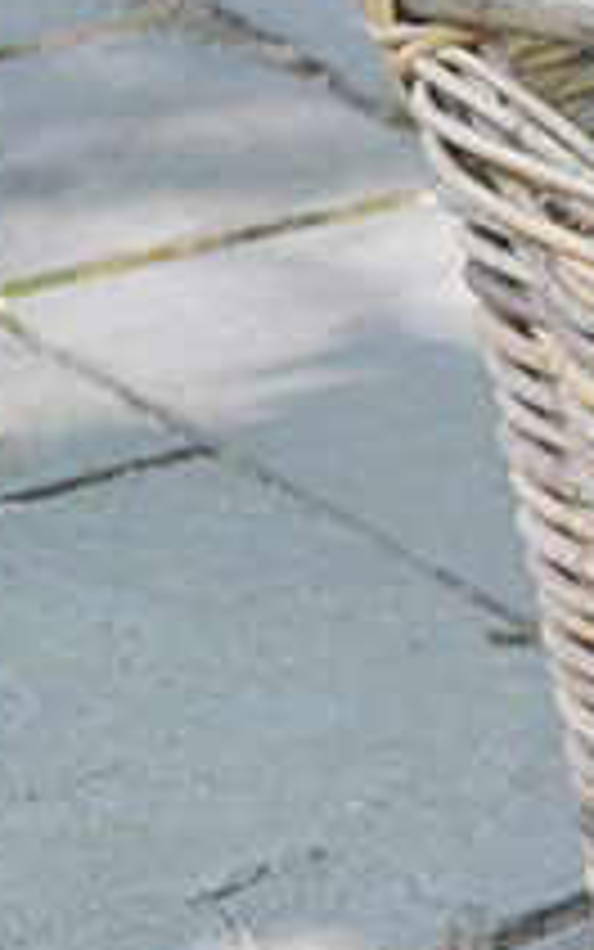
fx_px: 3676
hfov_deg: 8.3
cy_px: 624
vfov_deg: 14.7
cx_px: 1508
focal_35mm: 142
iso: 400
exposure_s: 1/80
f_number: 4.5
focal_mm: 28
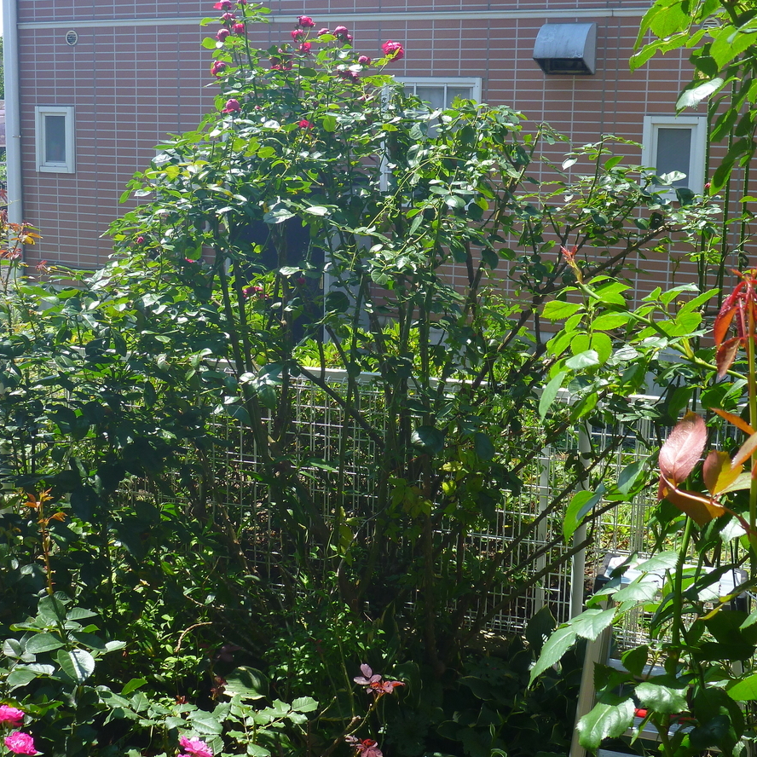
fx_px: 1064
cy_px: 303
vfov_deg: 39.0
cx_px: 374
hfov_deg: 39.2
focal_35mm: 43
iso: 80
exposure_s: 1/200
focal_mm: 6.4
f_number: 3.9
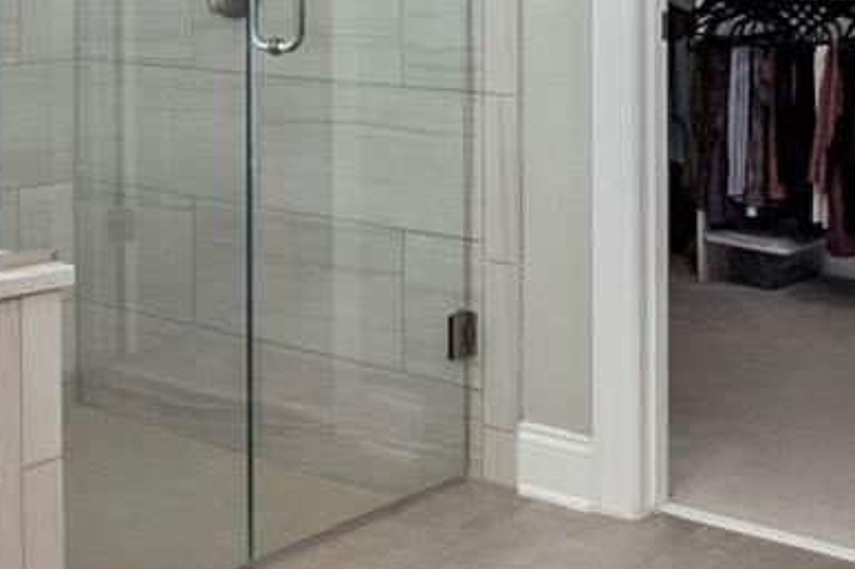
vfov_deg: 19.5
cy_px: -95
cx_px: 178
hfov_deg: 29.9
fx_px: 1566
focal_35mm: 66
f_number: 10
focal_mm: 16
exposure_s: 1/60
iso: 800
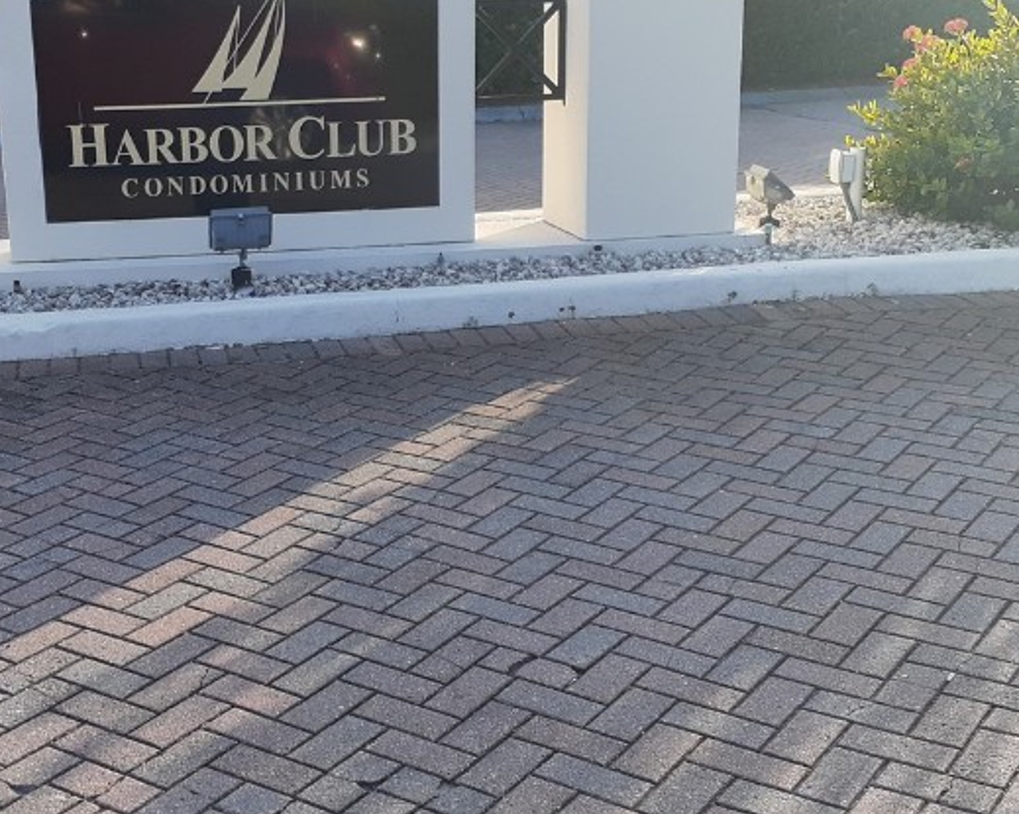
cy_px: 369
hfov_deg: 35.6
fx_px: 1568
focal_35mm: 52
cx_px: 326
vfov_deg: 29.1
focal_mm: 3.6
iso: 40
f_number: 1.9
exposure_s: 1/469
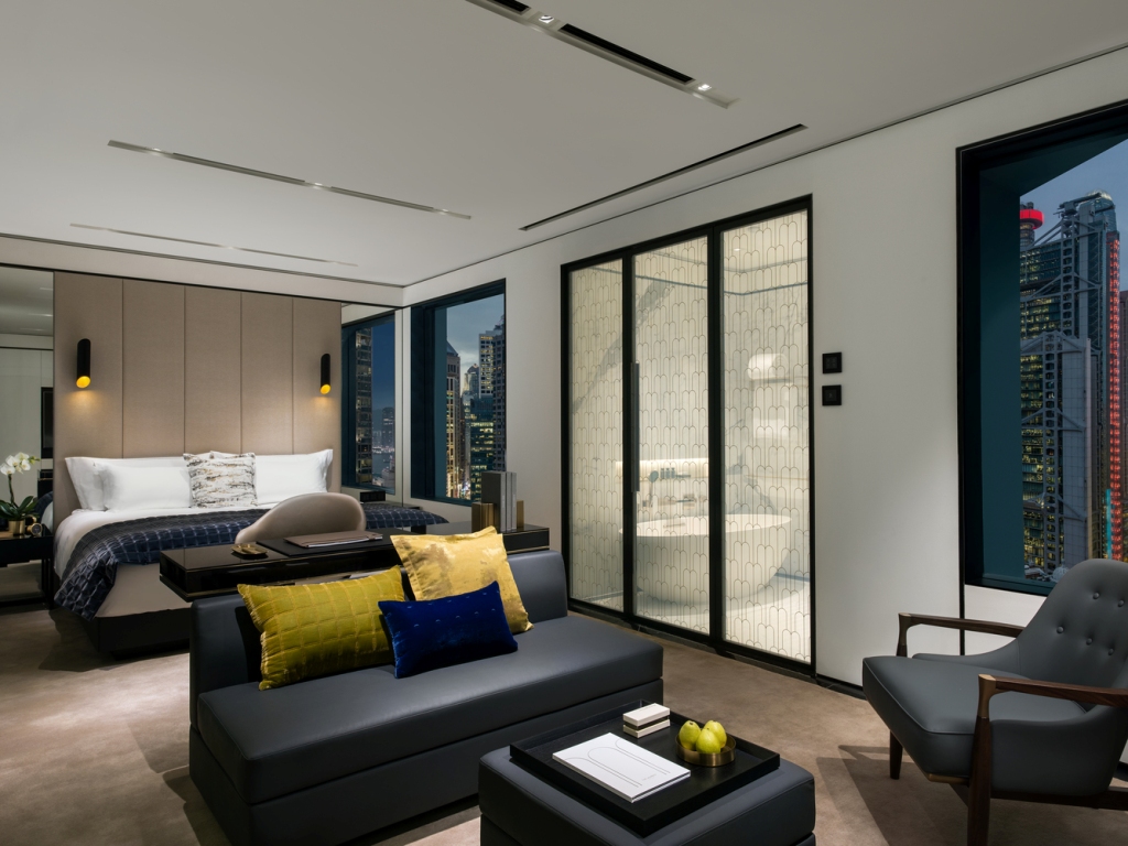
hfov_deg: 76.4
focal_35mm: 22
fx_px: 717
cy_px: 423
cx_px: 564
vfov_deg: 61.1
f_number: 16
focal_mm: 28
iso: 100
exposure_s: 1
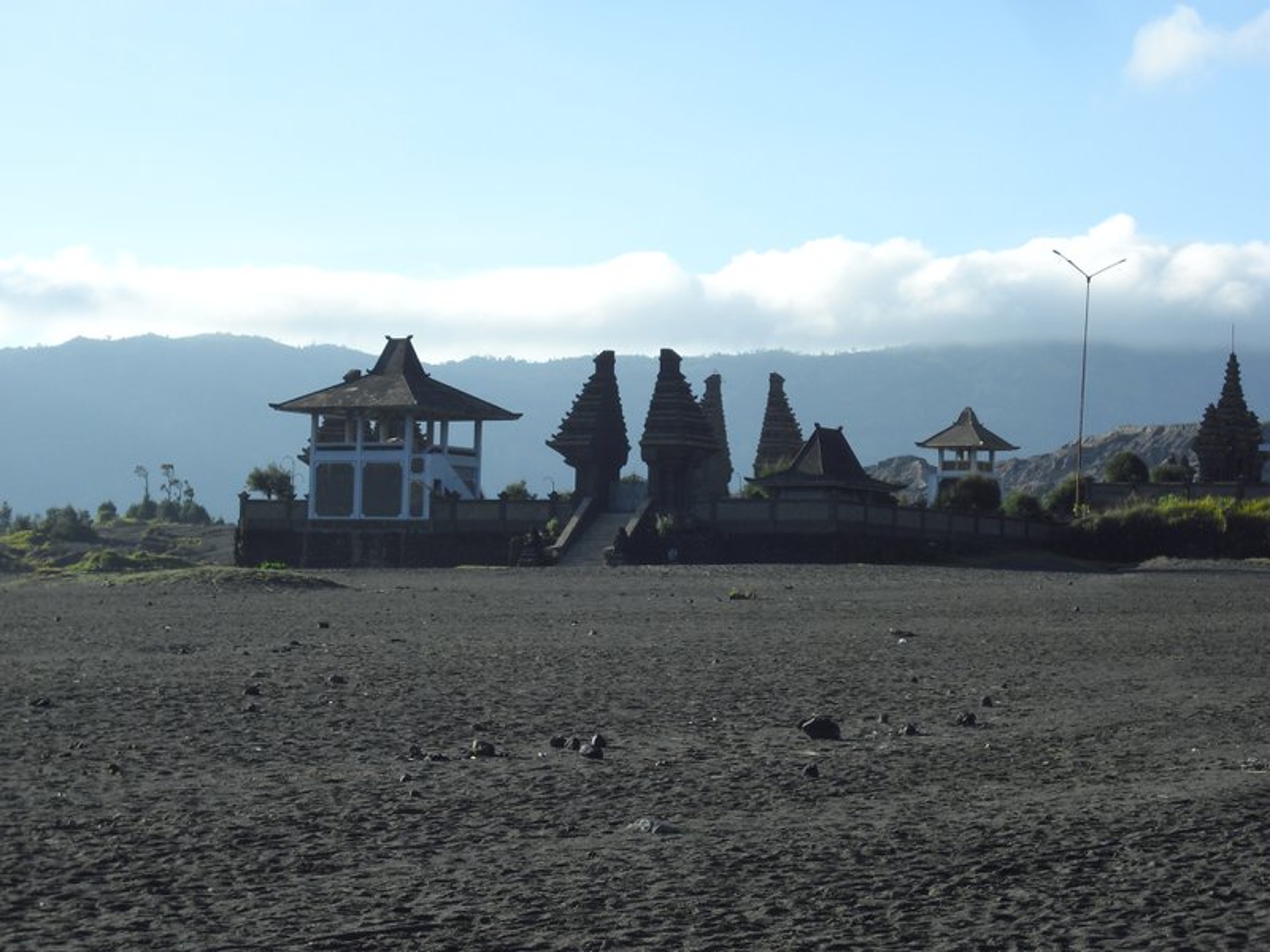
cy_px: 476
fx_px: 3412
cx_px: 635
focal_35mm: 93
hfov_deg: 21.1
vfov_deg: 15.9
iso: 100
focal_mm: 15.3
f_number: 4.7
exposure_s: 1/500
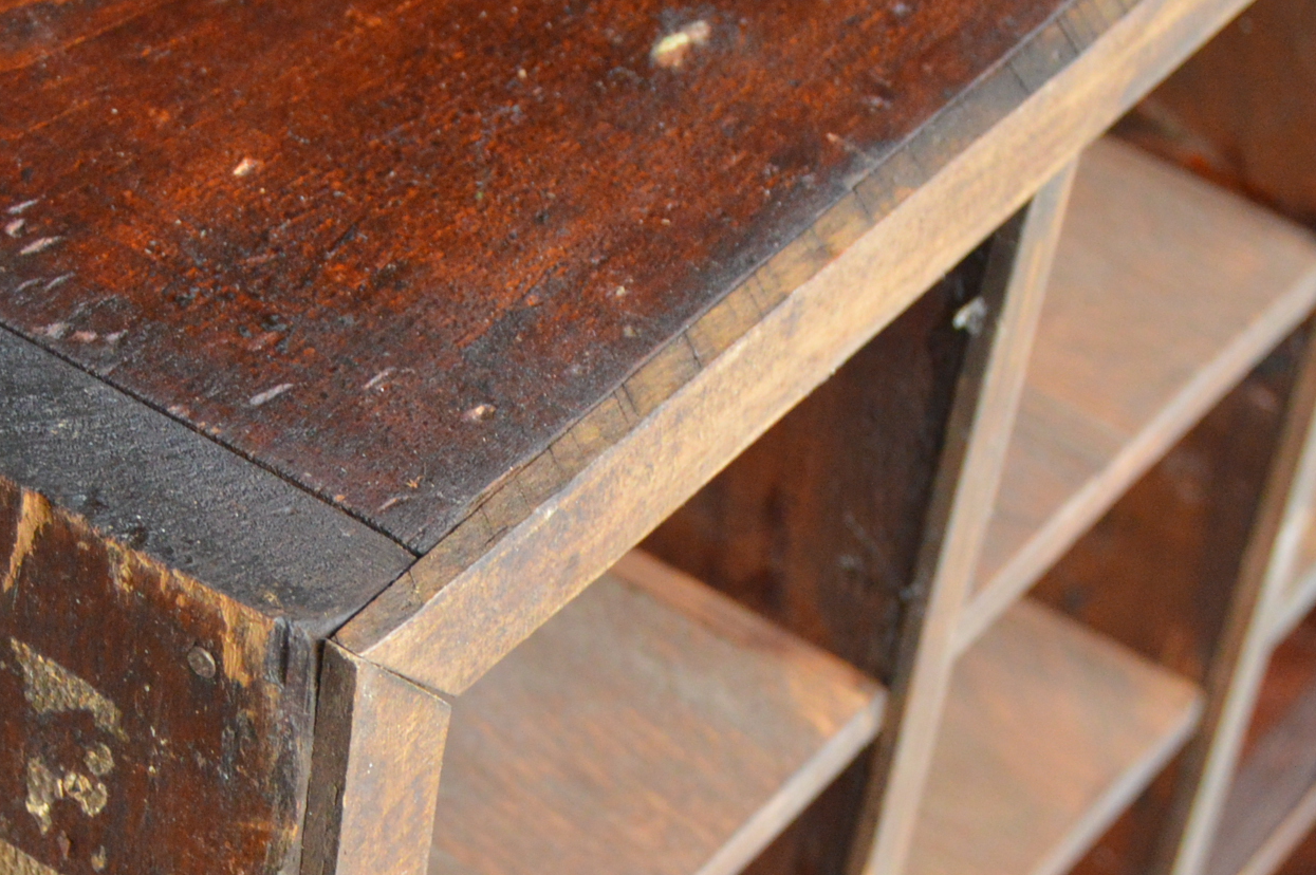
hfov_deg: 17.6
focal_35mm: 116
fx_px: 4237
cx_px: 407
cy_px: 865
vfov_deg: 11.7
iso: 1400
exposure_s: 1/60
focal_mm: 32
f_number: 4.5
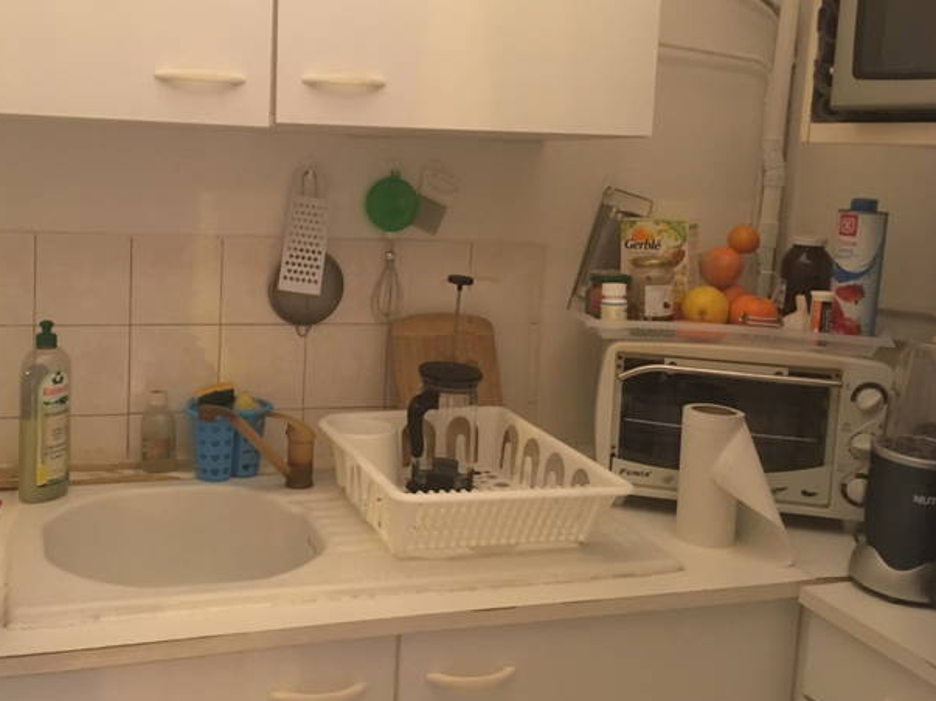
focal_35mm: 38
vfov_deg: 37.6
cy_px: 285
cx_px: 346
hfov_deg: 48.5
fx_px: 1027
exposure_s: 1/17
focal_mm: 4.15
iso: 400
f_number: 2.2
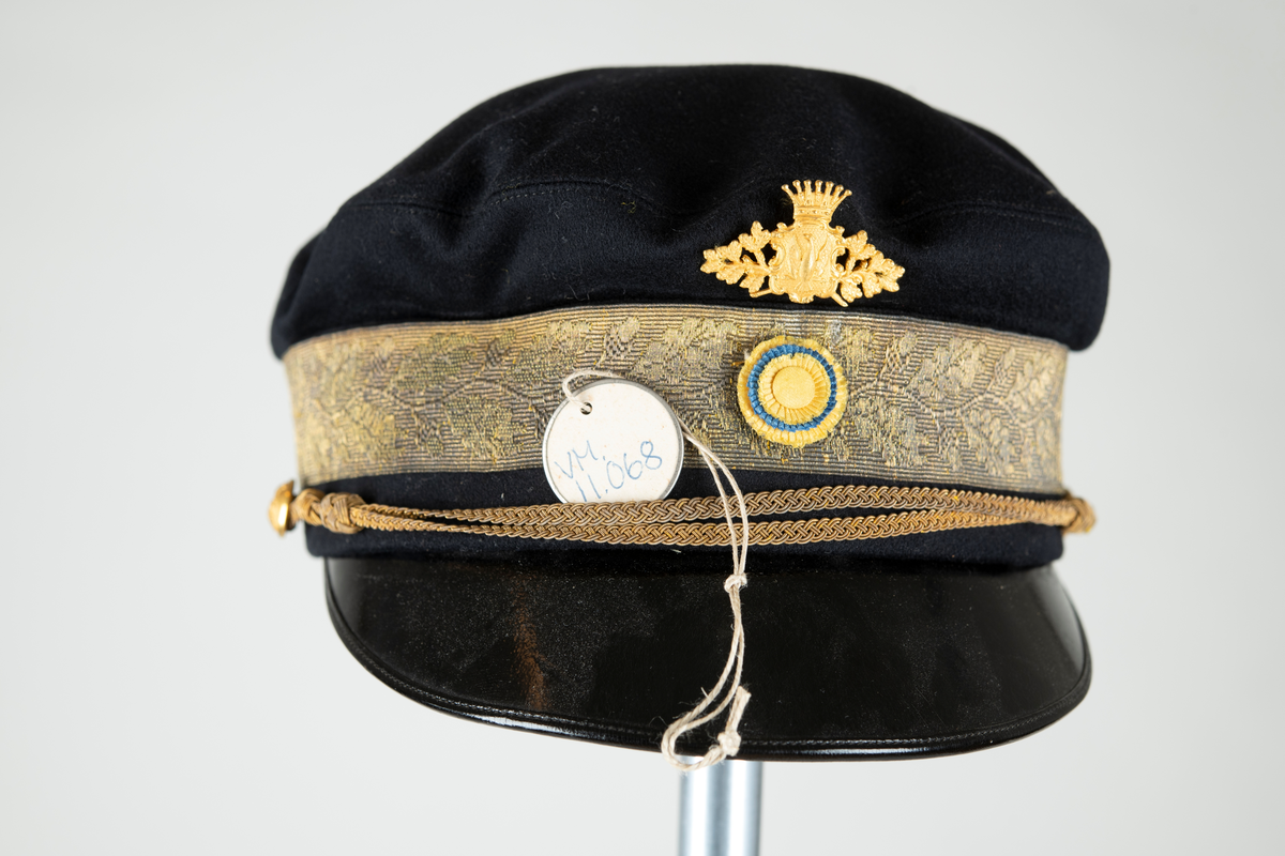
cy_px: 428
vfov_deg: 22.6
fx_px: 2141
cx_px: 642
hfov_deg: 33.4
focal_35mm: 60
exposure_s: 1/160
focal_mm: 60
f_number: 8
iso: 200
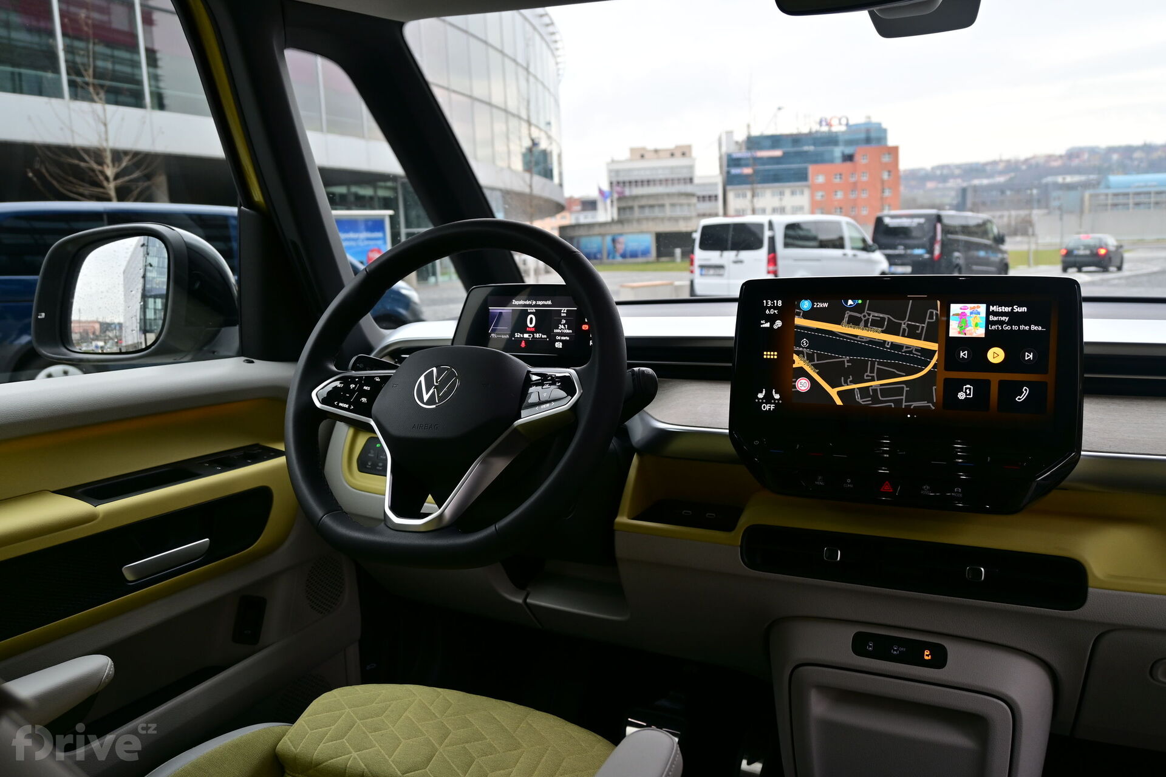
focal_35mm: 28
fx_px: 923
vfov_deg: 45.7
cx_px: 583
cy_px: 388
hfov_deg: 64.6
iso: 100
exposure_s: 1/80
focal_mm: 19
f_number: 4.5
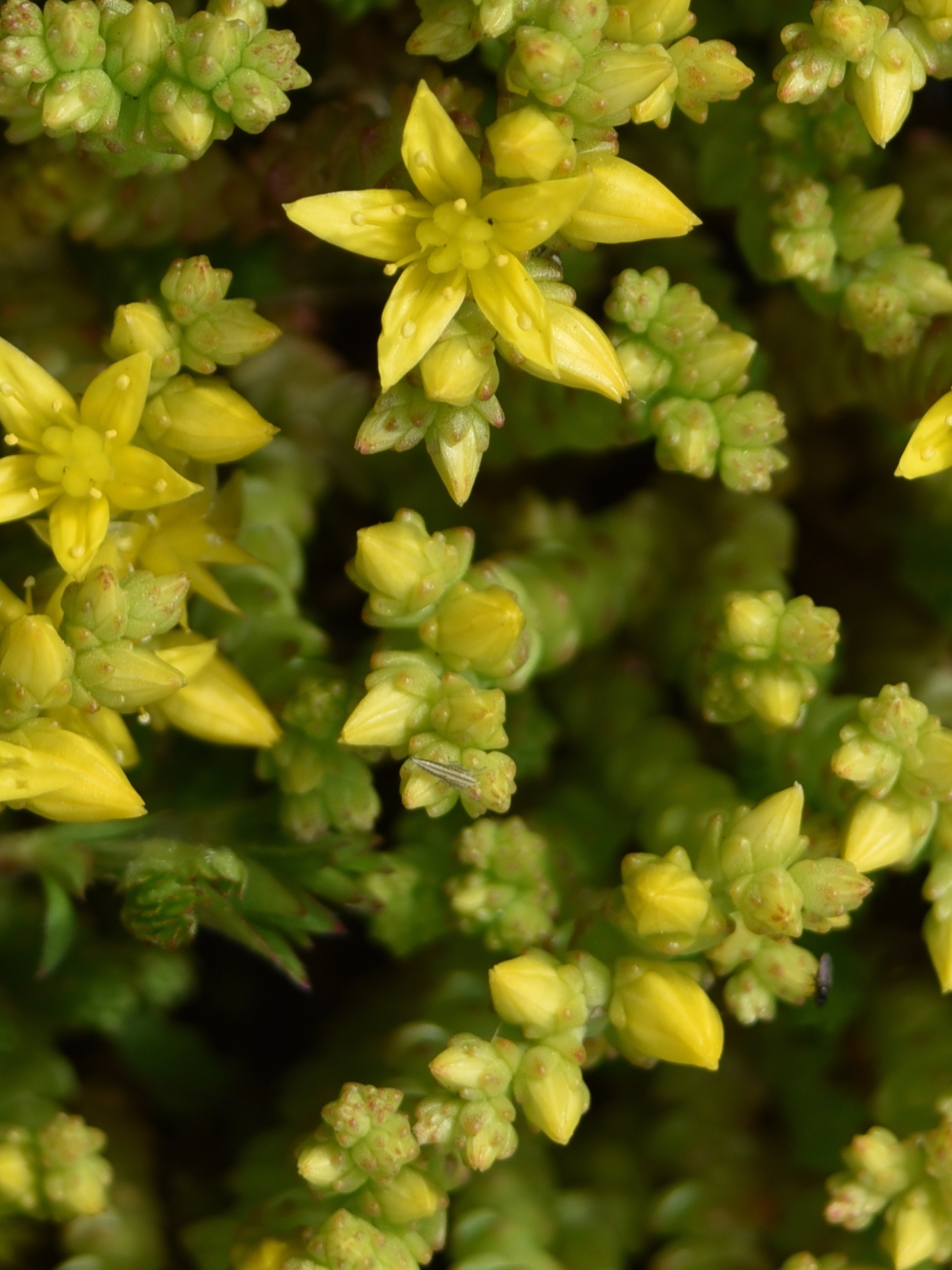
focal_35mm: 254
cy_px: 412
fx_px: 9315
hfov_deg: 5.9
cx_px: 444
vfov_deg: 7.8
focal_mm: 80
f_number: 6.3
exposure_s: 1/500
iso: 100
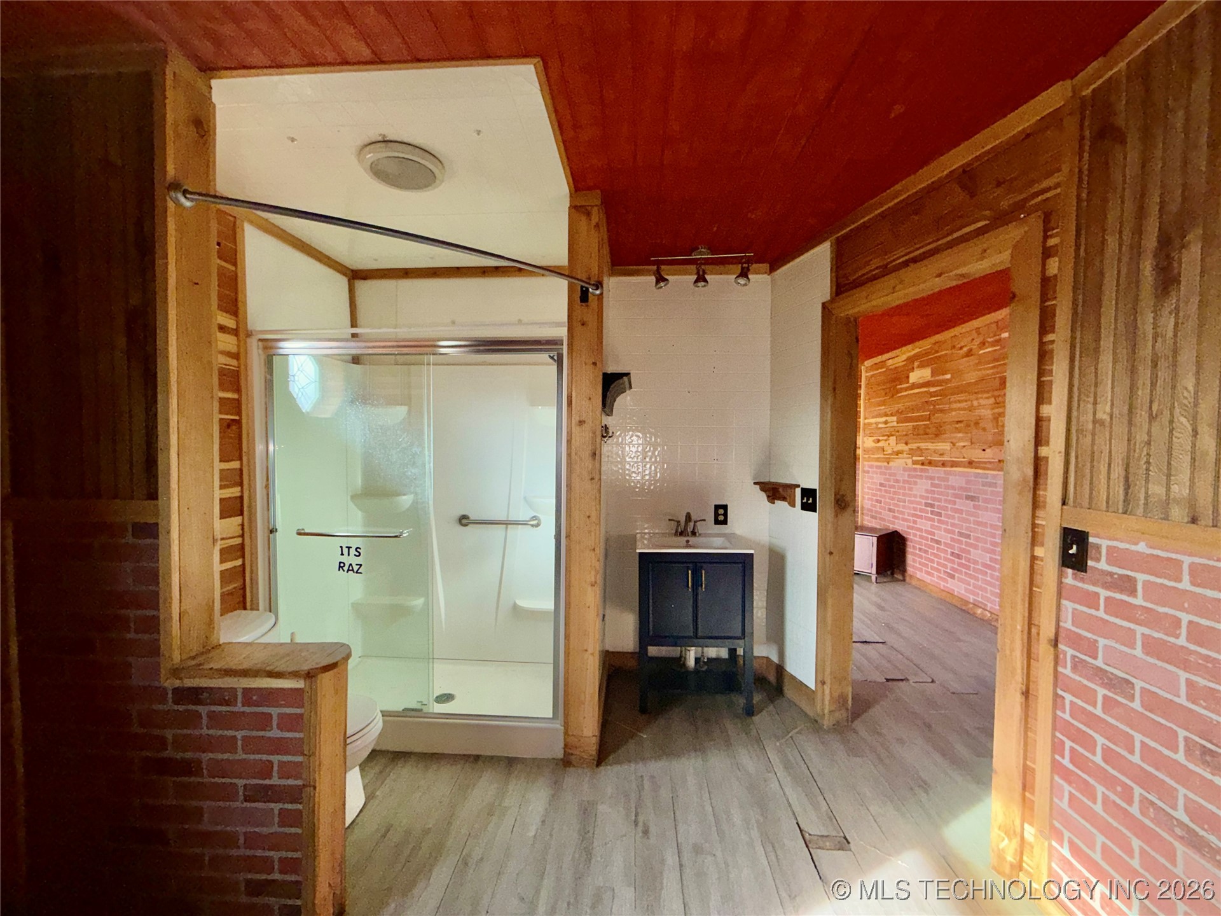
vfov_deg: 85.7
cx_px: 610
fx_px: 494
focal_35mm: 14
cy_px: 458
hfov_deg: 102.1
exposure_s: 1/121
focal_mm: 2.22
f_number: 2.2
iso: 80
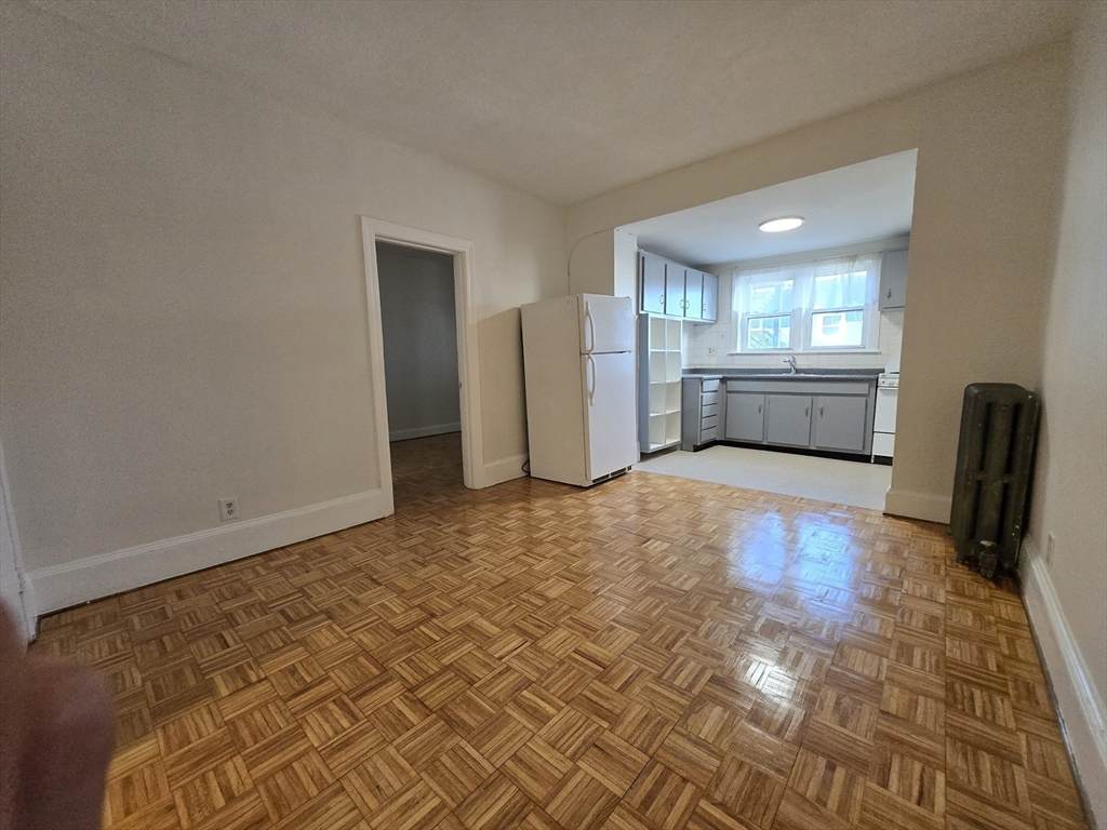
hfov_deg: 106.2
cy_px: 415
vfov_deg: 89.9
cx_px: 554
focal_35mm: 13
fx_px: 416
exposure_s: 1/60
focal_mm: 1.7
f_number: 2.2
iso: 250
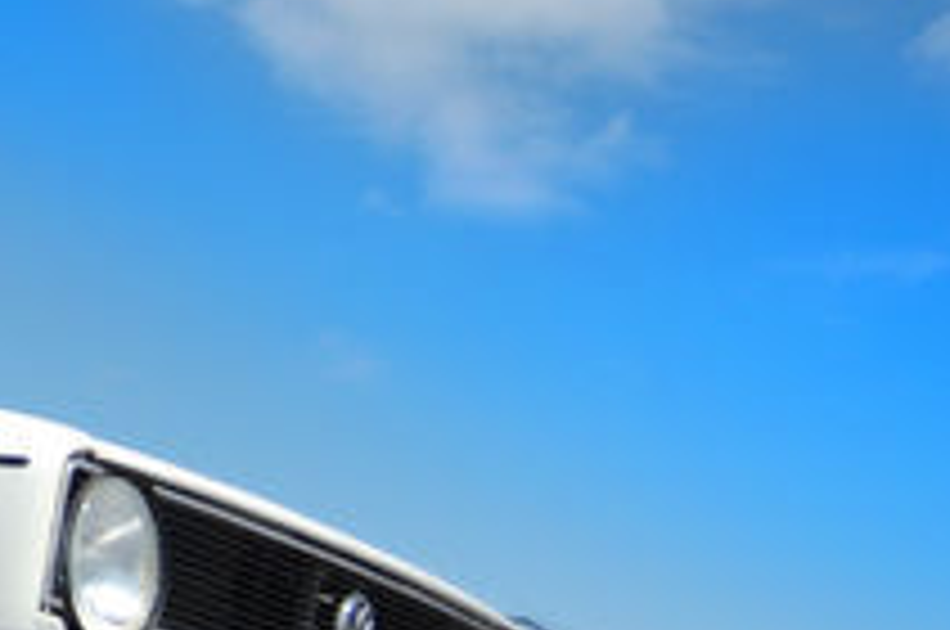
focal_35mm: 87
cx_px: -257
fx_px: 2280
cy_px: 382
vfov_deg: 15.7
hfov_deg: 21.5
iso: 200
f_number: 3.5
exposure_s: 1/2500
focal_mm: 19
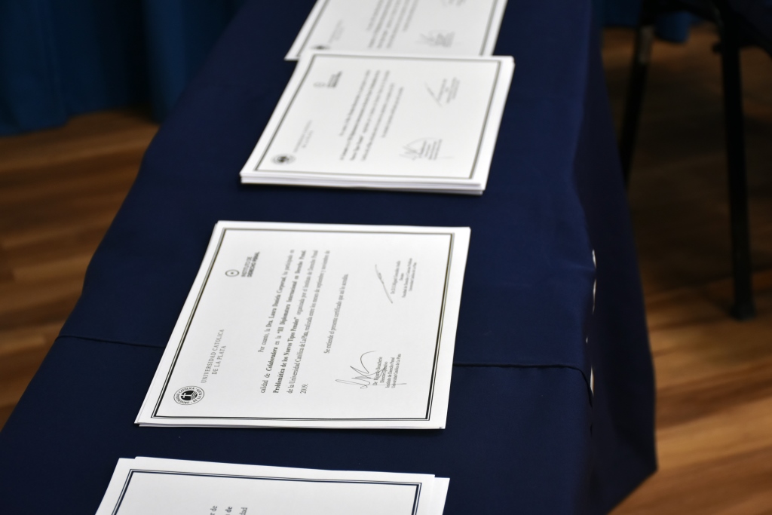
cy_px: 258
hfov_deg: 27.0
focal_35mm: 75
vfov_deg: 18.2
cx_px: 386
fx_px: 1608
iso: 800
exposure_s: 1/100
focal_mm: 50
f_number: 4.8
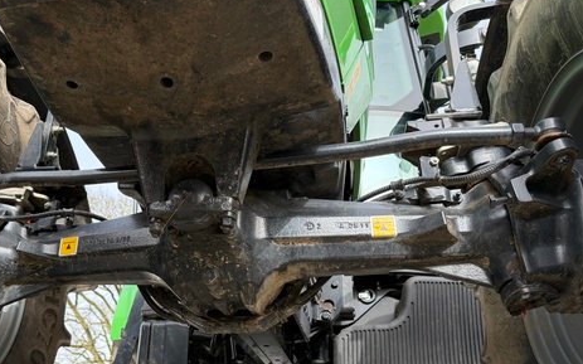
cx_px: 223
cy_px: 266
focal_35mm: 33
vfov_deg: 37.5
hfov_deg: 57.5
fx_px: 524
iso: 100
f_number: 1.78
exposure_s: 1/735
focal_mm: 6.76
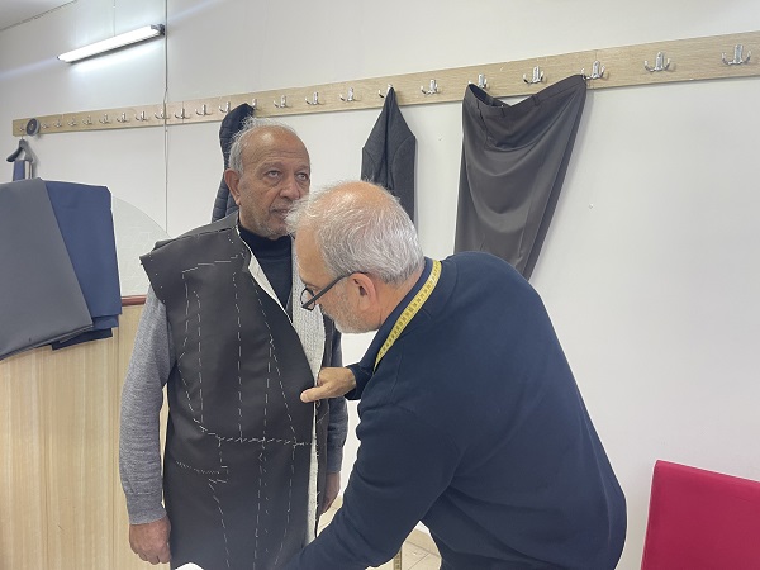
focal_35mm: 26
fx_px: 571
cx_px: 380
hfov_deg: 67.3
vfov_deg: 53.1
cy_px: 285
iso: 100
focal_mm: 5.1
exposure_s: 1/50
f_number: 1.6
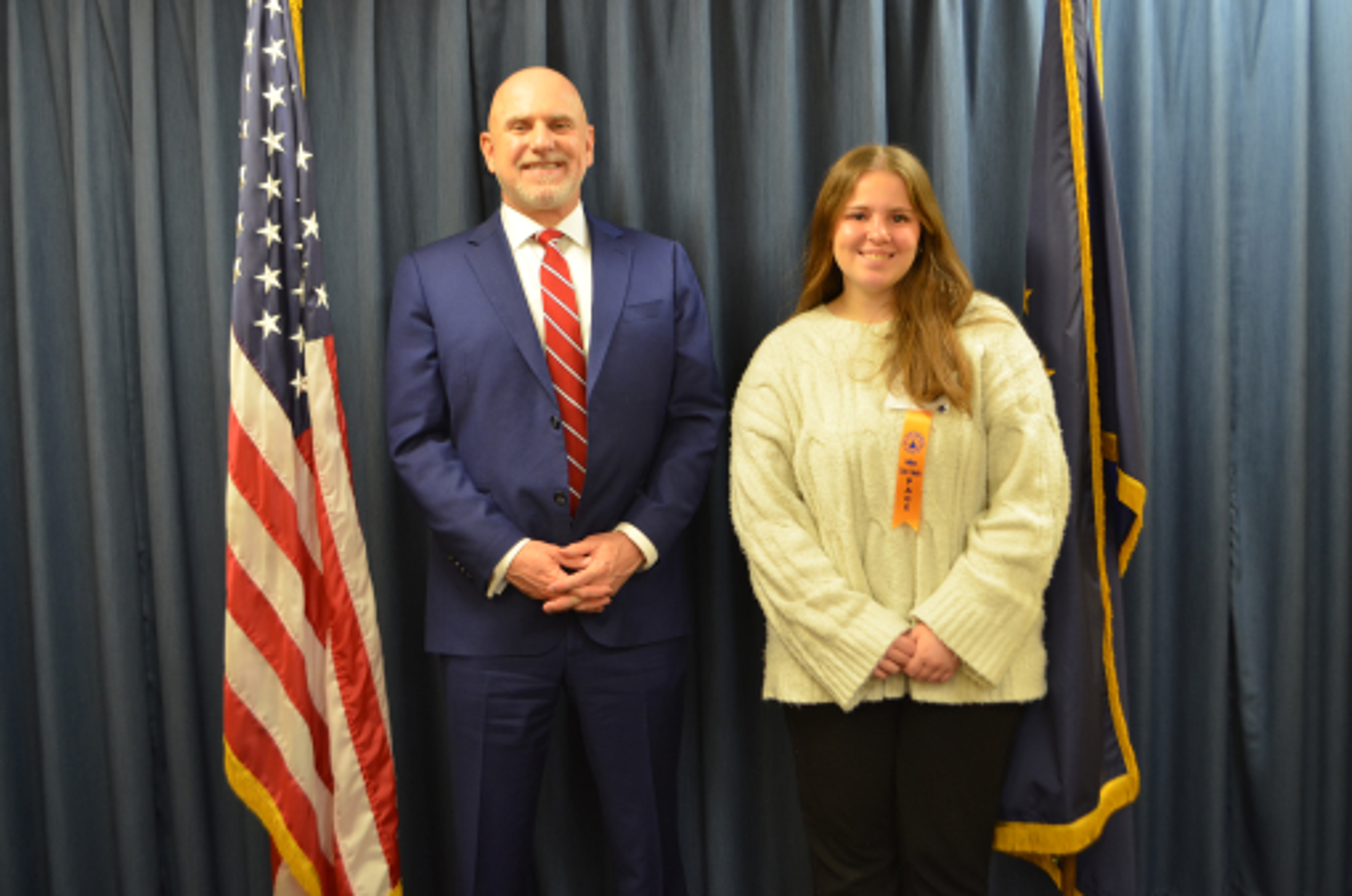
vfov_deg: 36.7
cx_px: 676
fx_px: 1349
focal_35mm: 36
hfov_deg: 53.2
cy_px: 448
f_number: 4
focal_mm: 24
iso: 450
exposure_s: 1/15
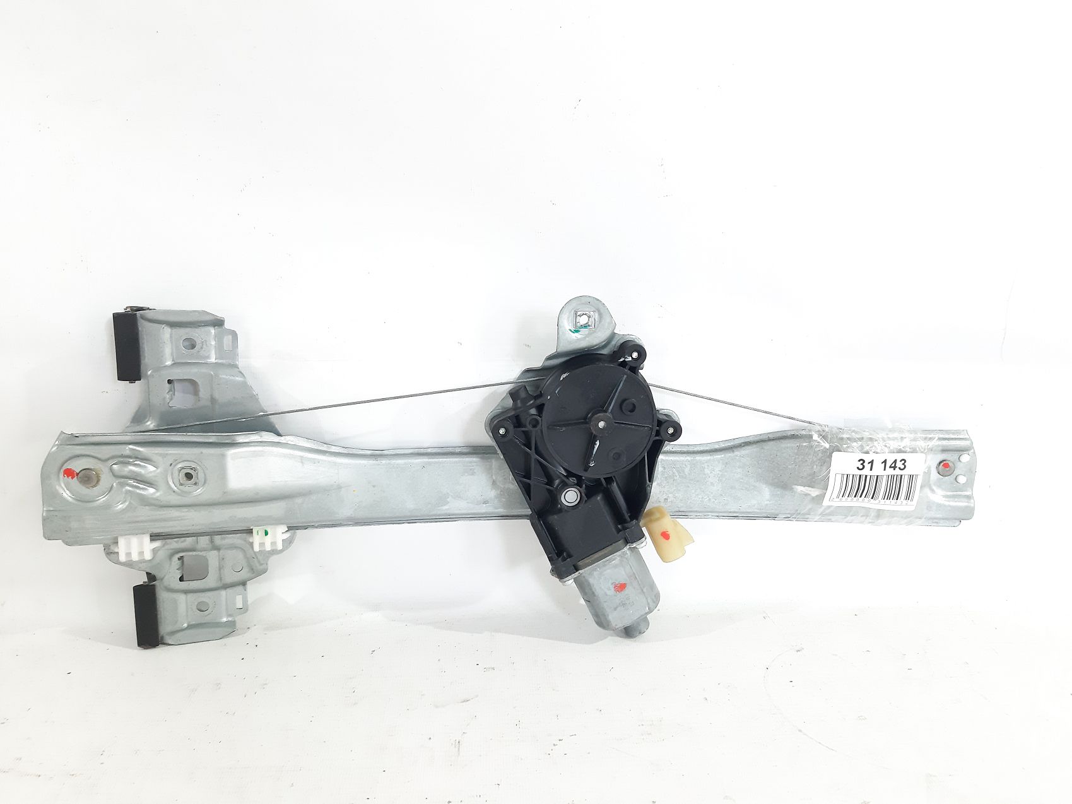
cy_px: 402
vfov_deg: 51.3
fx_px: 836
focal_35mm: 27
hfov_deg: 65.3
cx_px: 536
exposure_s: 1/50
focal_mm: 3.93
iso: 200
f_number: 1.7
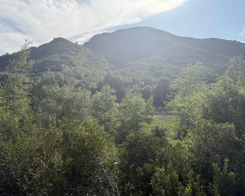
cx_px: 124
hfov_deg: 66.0
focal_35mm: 26
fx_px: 188
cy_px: 100
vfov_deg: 54.9
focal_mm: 6.76
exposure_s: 1/4405
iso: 100
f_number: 1.78
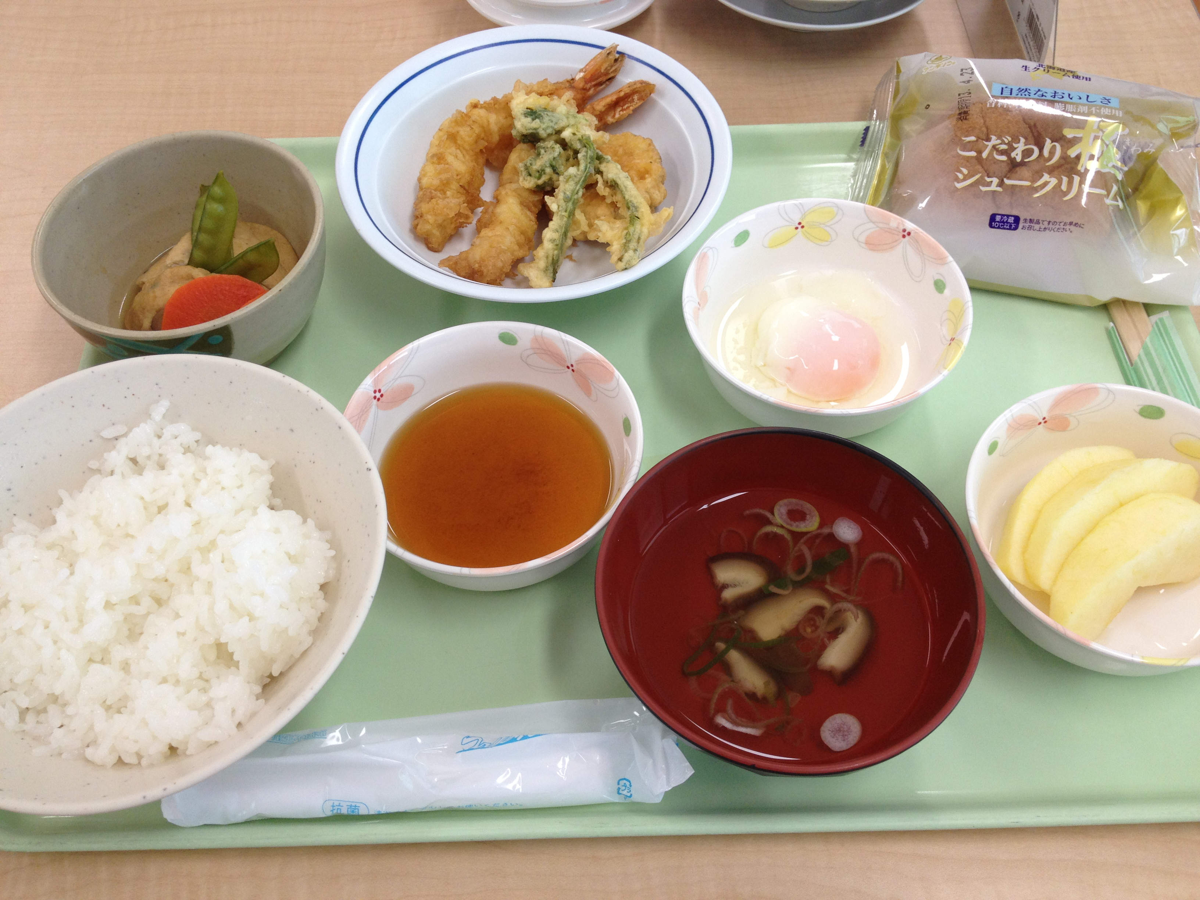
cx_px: 600
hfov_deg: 52.6
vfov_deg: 40.7
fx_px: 1213
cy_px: 450
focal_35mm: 35
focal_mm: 4.28
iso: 80
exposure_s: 1/60
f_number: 2.4
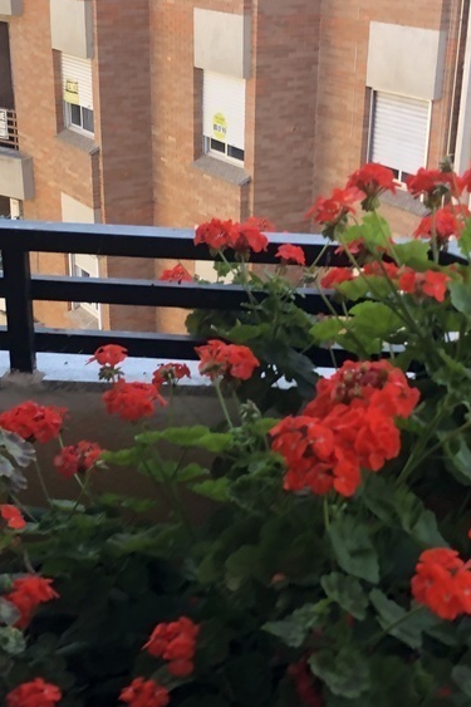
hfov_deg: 25.5
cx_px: 257
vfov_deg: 37.5
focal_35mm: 53
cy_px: 355
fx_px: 1041
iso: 25
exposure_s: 1/120
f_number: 1.8
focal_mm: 3.99
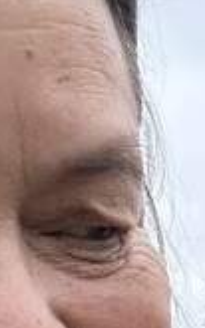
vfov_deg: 14.3
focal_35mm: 133
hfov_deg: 9.2
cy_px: 536
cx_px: 410
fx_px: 1190
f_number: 1.9
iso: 40
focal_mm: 2.69
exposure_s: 1/244
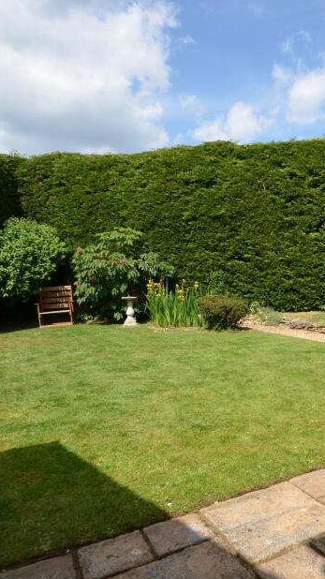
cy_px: 279
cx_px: 290
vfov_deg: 71.9
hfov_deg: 41.0
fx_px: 399
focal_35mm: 26
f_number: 8
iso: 125
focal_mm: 10
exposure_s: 1/250
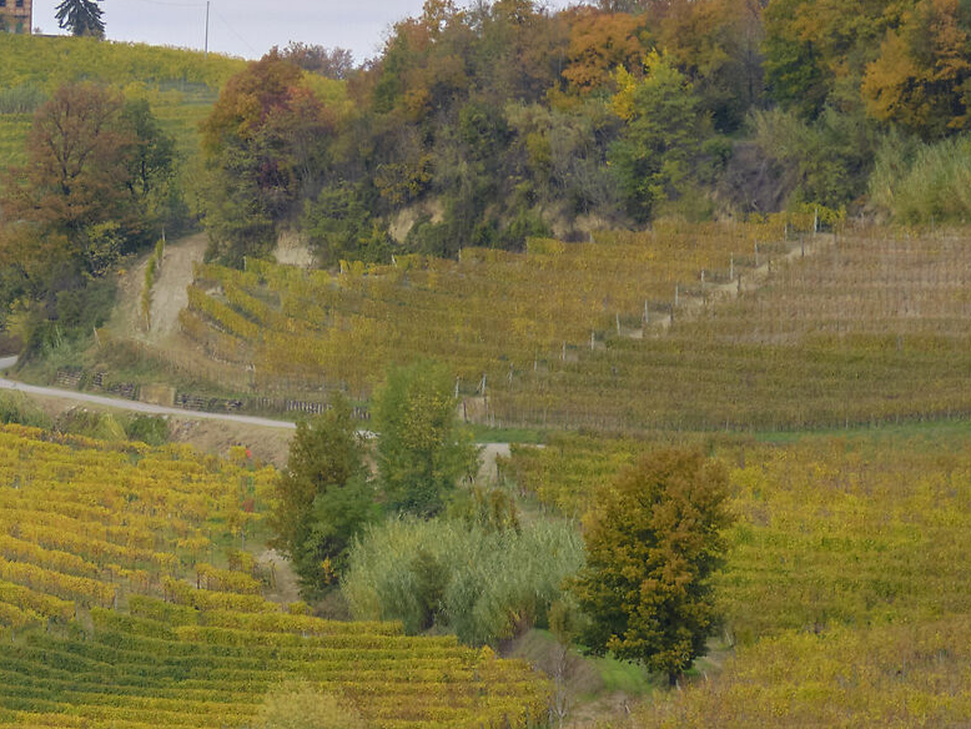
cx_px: -492
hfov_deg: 7.5
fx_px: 7323
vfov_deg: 5.7
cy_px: 800
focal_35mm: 261
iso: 500
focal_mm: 58.6
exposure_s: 1/125
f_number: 8
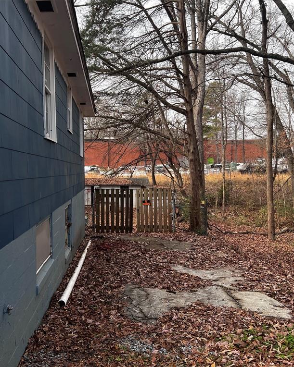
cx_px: 100
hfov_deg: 42.8
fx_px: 370
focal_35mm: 34
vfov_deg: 52.8
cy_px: 184
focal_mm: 5.7
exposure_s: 1/700
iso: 50
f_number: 1.5
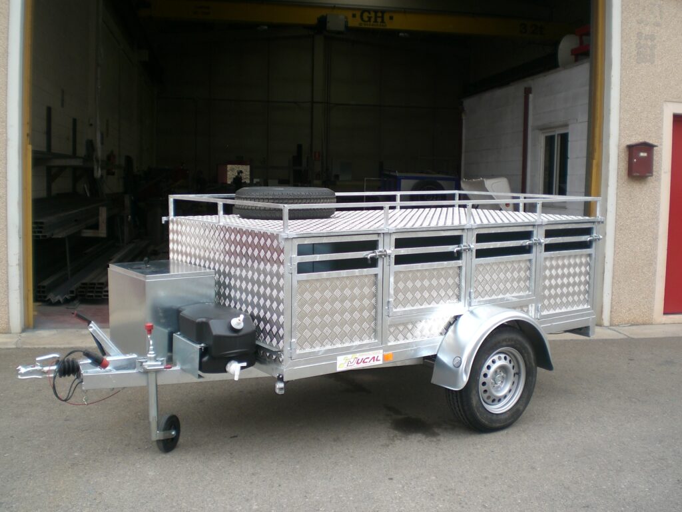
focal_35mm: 38
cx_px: 341
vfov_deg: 37.7
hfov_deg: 49.0
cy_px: 256
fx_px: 749
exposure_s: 1/160
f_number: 3.1
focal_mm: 6.3
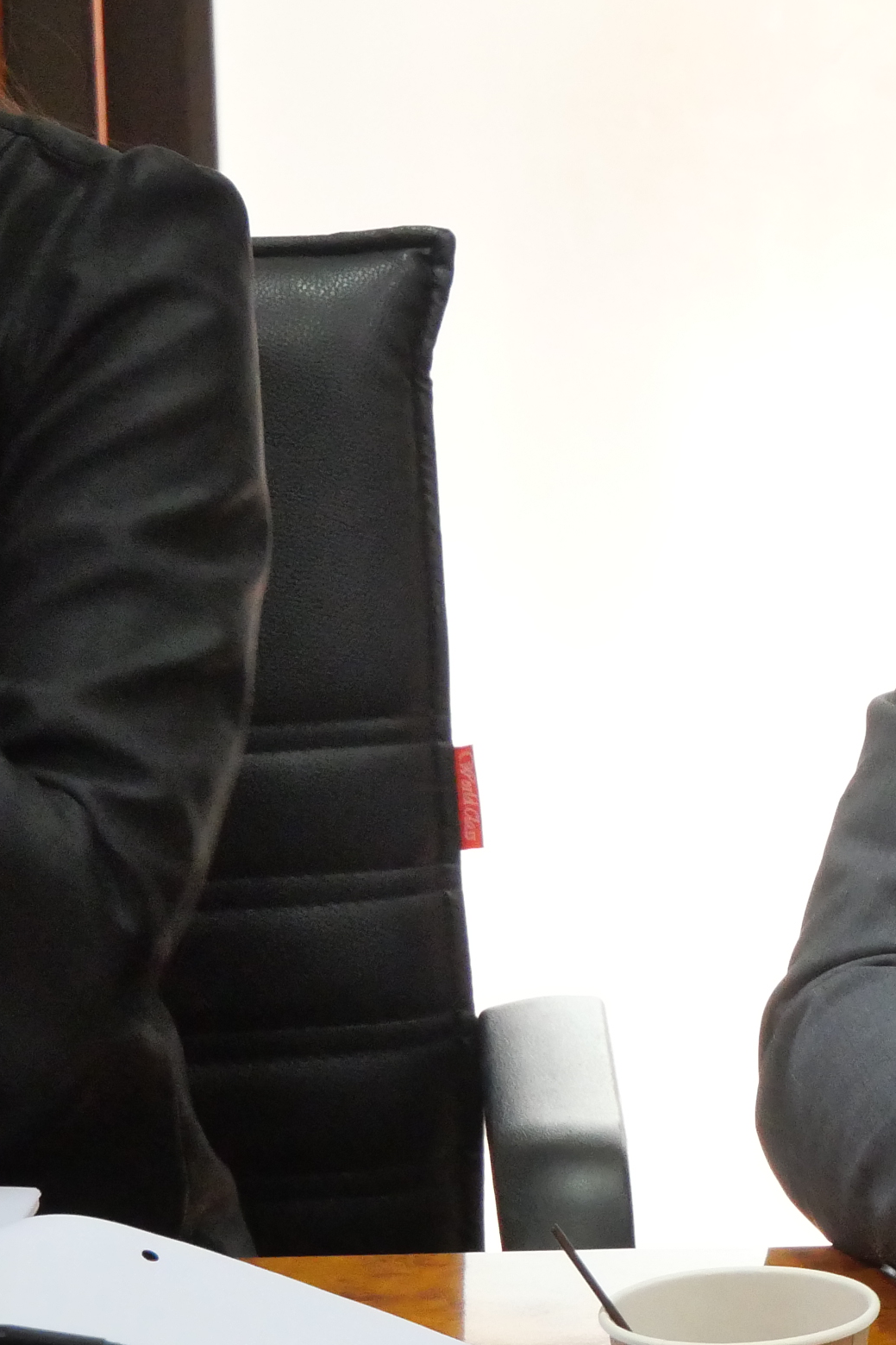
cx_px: 1588
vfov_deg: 10.6
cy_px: 287
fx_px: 7206
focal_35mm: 193
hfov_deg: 6.9
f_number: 5.4
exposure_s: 1/60
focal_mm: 39
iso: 3200
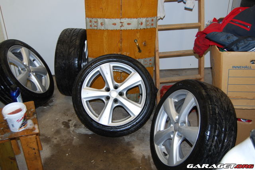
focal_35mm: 39
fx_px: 276
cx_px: 128
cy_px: 85
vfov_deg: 34.3
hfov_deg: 49.5
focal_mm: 26
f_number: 4
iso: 200
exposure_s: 1/60
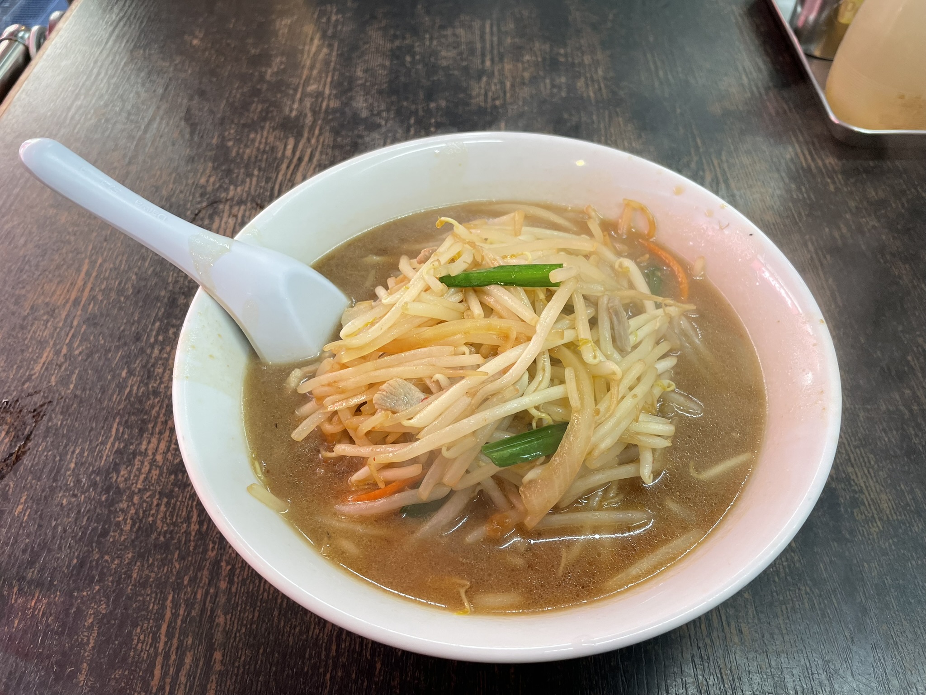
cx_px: 463
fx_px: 696
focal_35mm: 26
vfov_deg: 53.1
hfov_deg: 67.3
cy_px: 348
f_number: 1.6
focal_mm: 4.2
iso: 100
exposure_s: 1/100
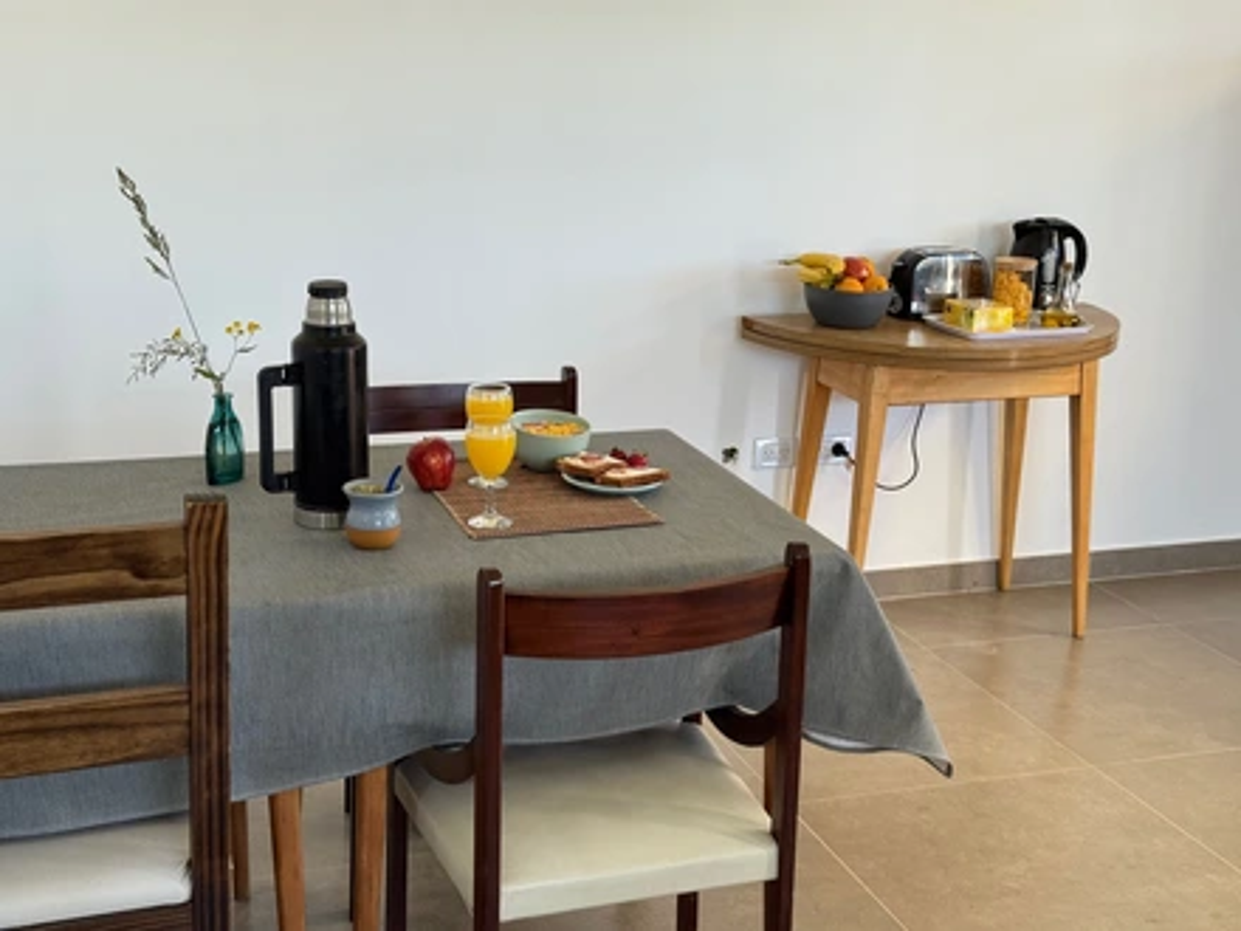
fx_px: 1721
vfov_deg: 30.3
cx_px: 620
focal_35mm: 48
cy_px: 466
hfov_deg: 39.7
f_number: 1.78
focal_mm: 6.76
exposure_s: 1/105
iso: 100
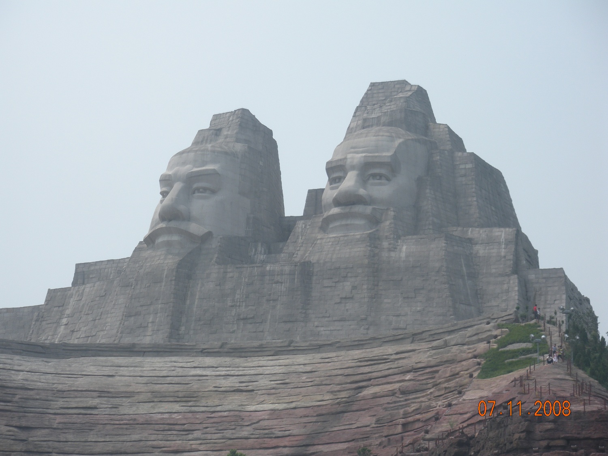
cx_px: 304
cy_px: 228
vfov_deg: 14.8
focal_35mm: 100
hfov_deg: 19.6
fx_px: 1756
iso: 64
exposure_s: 1/648
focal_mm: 17.4
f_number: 5
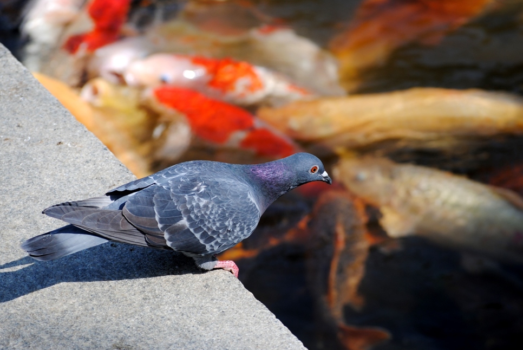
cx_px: 248
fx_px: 2312
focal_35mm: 159
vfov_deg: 8.7
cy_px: 184
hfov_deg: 12.9
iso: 100
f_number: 5.6
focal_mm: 100
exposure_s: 1/400
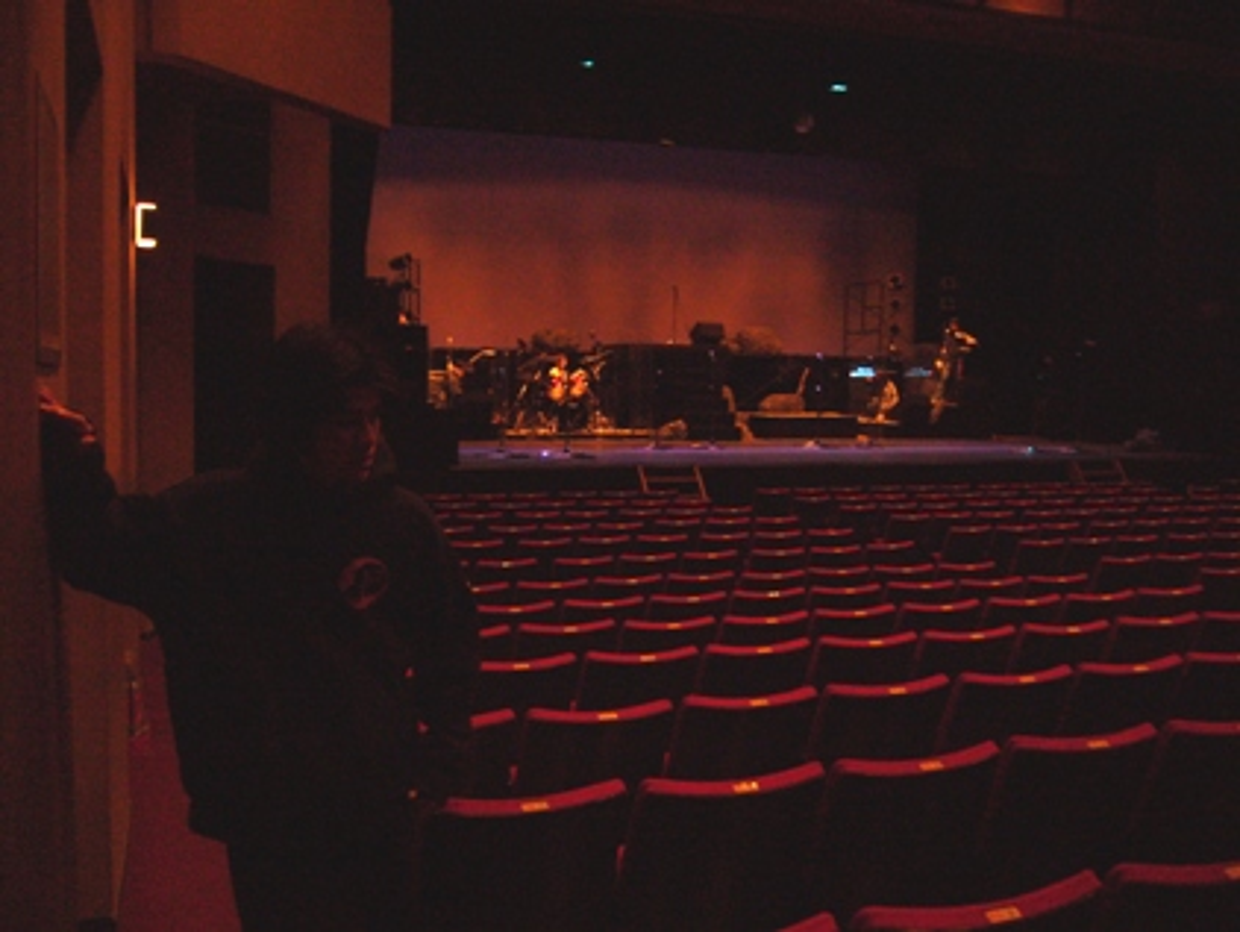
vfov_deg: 40.7
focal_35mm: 35
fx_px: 1254
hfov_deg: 52.6
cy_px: 466
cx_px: 620
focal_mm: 5.8
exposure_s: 1/8
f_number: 2.8
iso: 200
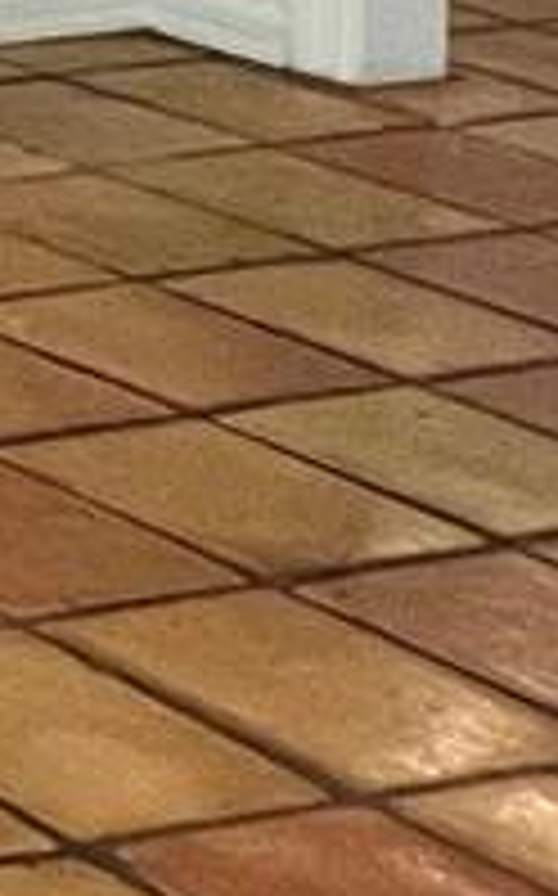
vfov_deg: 16.3
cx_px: -2246
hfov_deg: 6.3
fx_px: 2707
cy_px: -630
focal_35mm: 111
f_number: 1.8
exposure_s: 1/60
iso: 320
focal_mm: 1.57
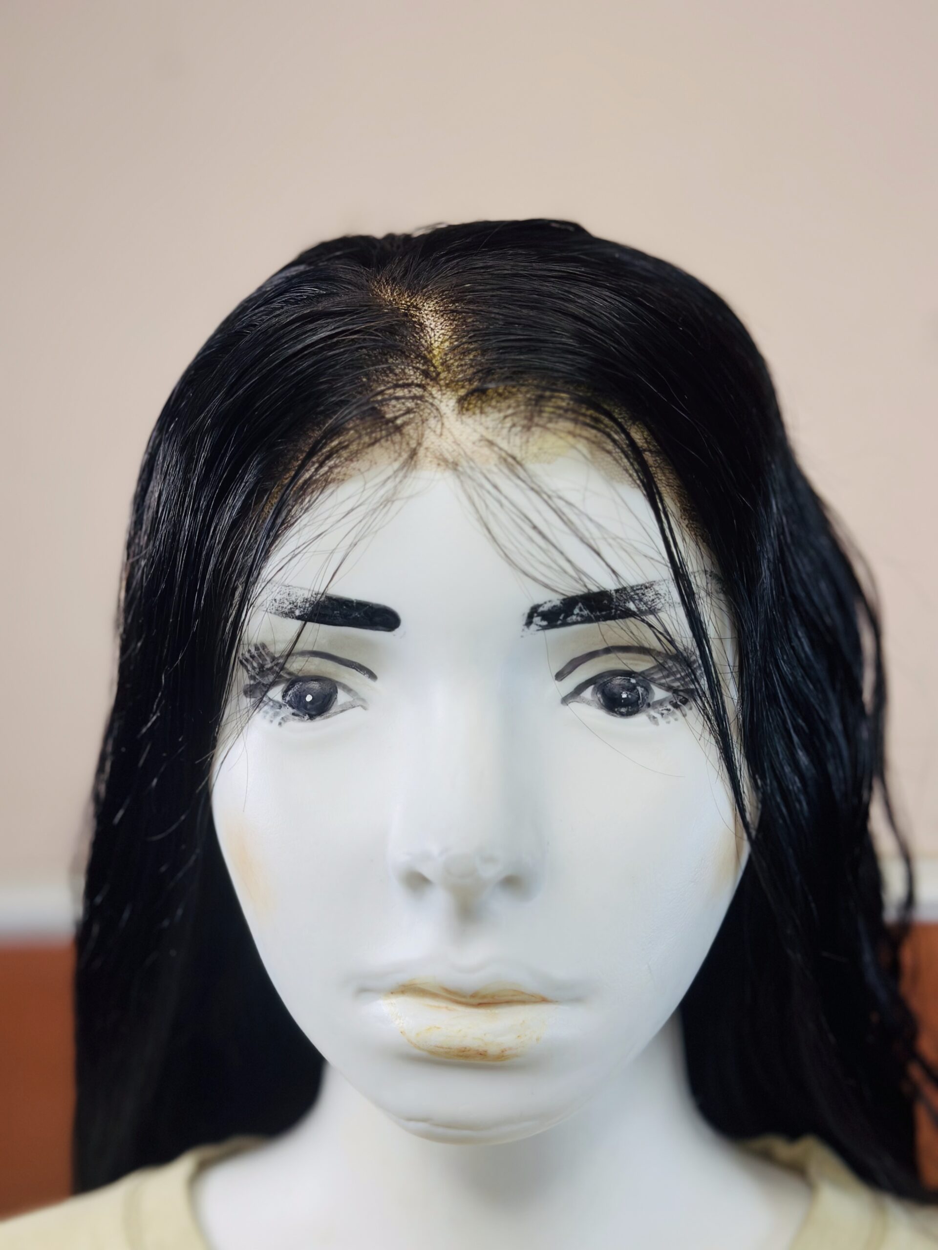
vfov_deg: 39.7
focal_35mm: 48
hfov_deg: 30.3
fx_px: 1734
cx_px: 469
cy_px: 625
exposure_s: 1/395
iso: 80
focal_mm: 6.86
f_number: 1.78
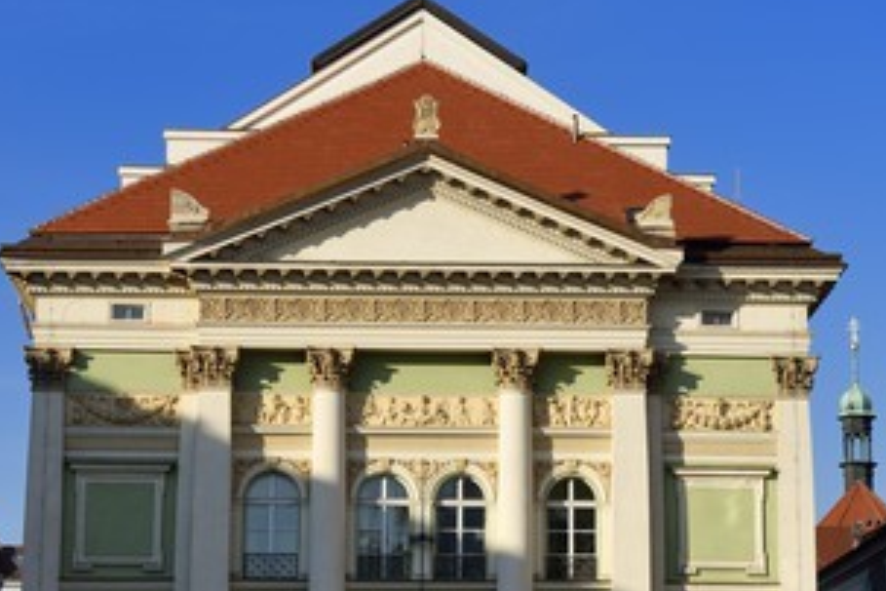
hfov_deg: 21.0
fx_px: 2387
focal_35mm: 97
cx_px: 491
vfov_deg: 14.1
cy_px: 345
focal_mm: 70
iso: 200
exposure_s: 1/200
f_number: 13
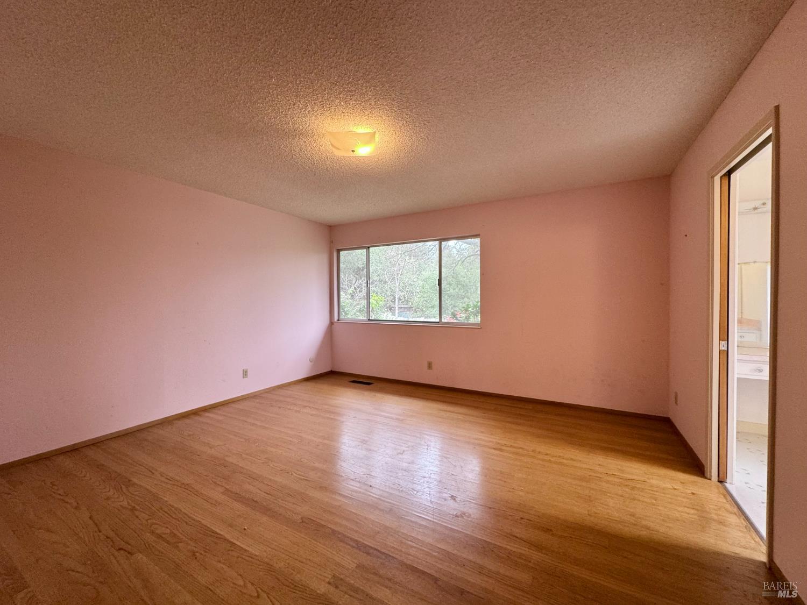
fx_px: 326
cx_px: 404
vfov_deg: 85.7
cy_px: 302
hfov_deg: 102.1
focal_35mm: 14
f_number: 2.2
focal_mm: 2.22
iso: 160
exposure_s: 1/60
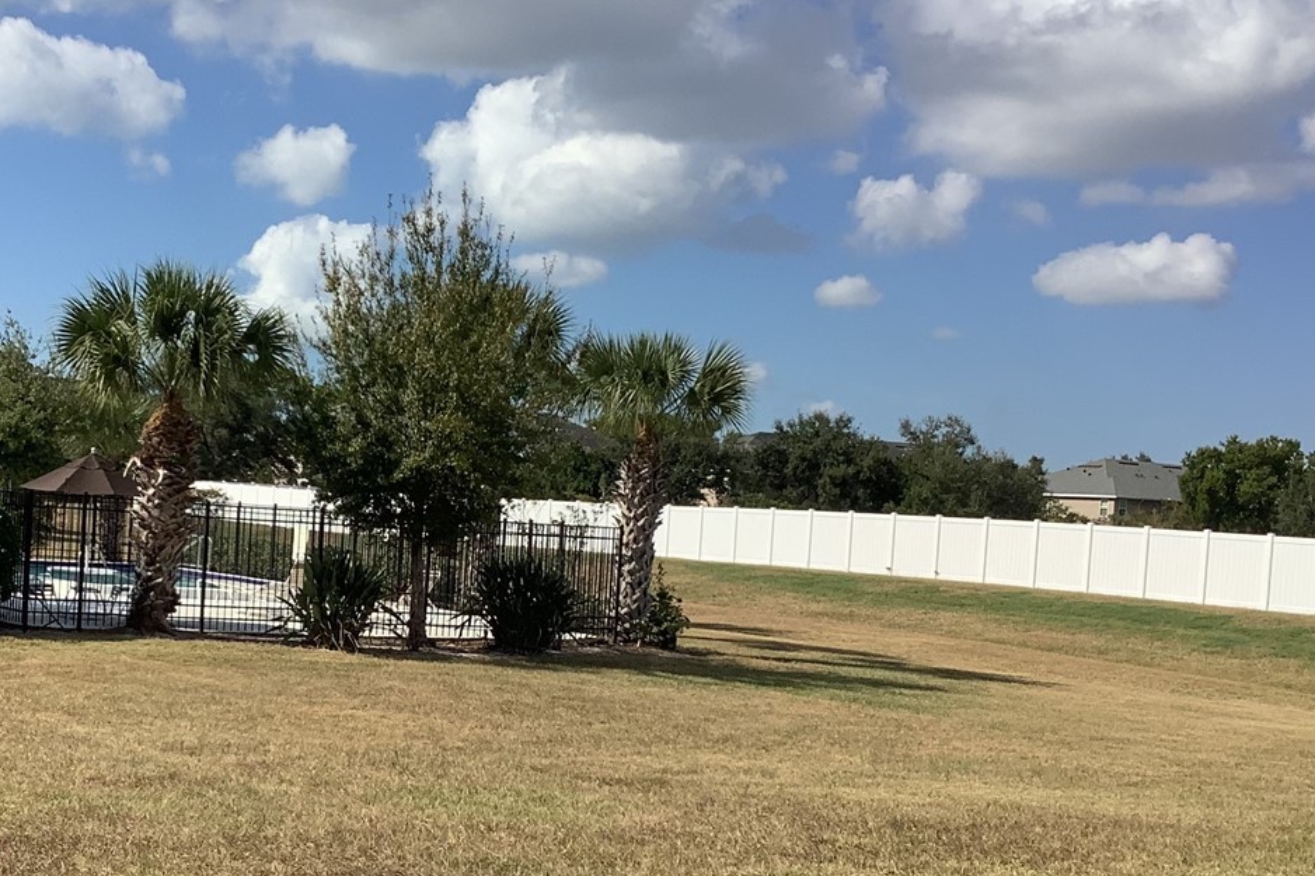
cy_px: 572
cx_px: 415
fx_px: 2009
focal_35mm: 55
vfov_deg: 24.5
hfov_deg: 35.8
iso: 25
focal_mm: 3.3
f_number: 2.4
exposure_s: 1/1812
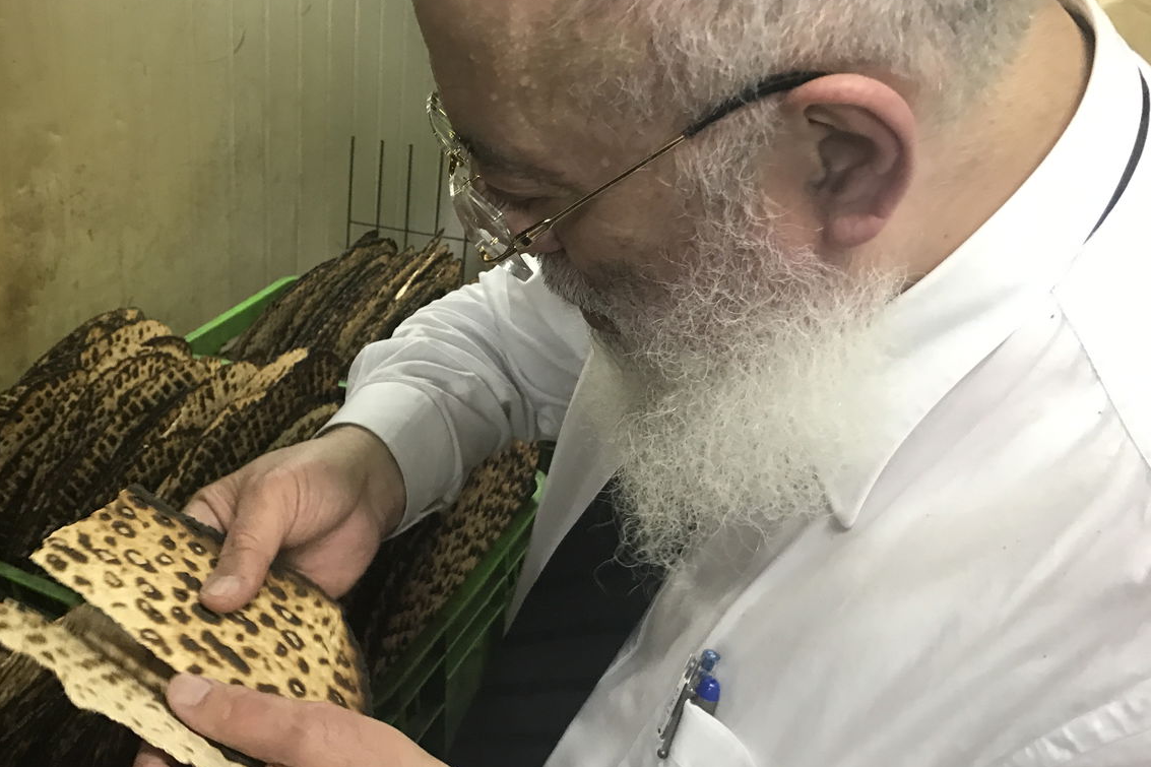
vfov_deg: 36.8
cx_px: 448
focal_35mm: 36
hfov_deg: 52.7
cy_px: 331
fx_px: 1151
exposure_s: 1/17
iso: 64
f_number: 1.8
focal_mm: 3.99
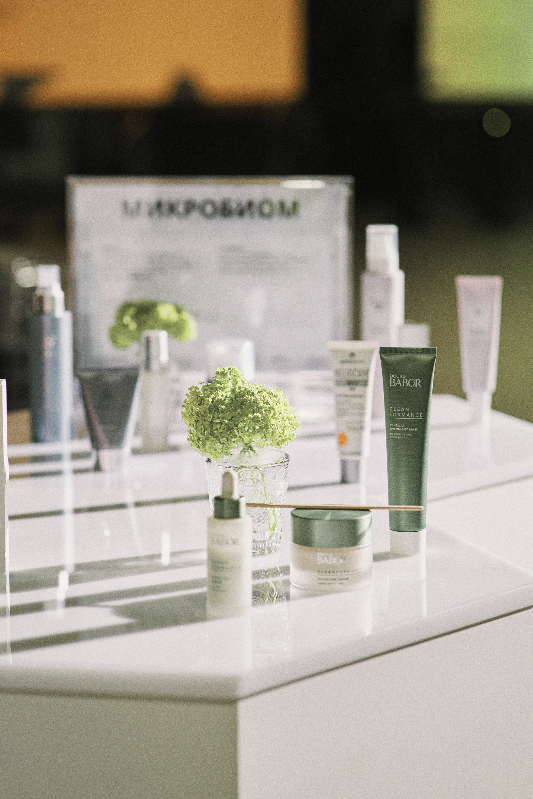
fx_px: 1888
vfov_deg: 23.9
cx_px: 266
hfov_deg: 16.1
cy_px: 400
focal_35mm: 85
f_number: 3.5
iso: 640
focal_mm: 85
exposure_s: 1/250
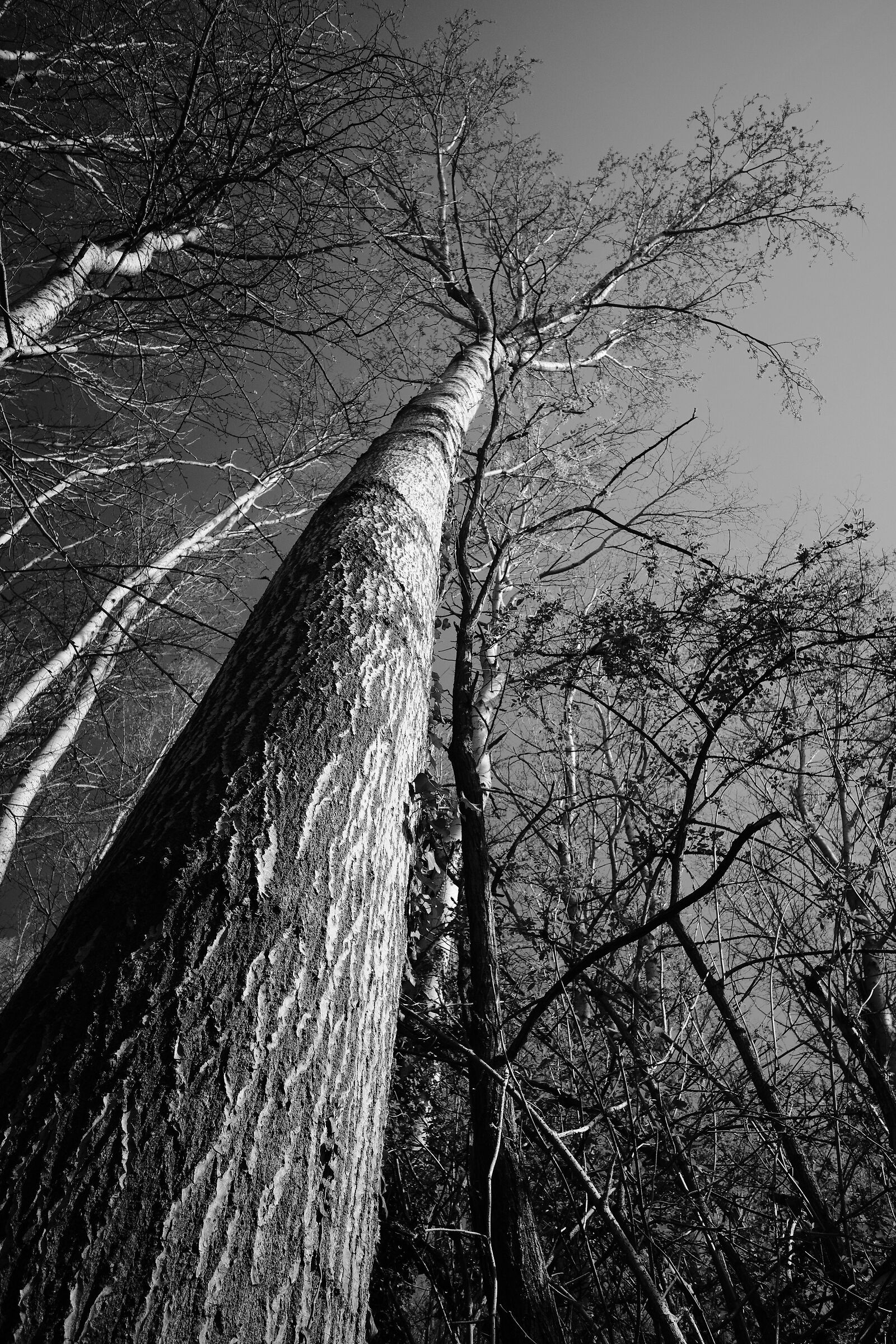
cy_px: 672
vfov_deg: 81.2
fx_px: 784
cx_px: 448
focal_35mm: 21
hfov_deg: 59.5
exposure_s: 1/500
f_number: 8
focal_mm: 14
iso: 500
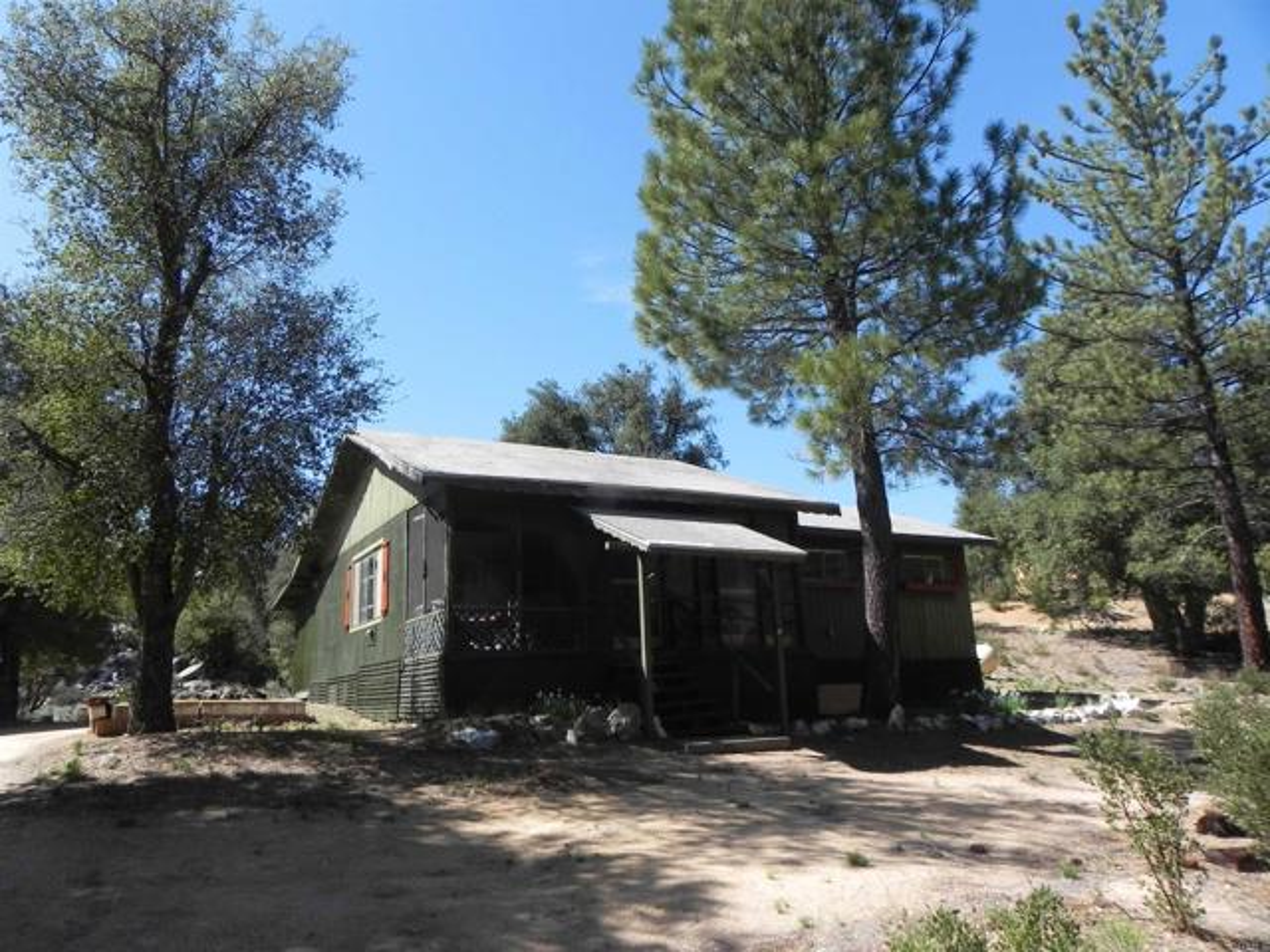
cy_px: 476
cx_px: 635
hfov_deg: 67.3
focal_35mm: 26
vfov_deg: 53.1
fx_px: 954
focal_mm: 4.6
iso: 160
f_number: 6.3
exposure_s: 1/298
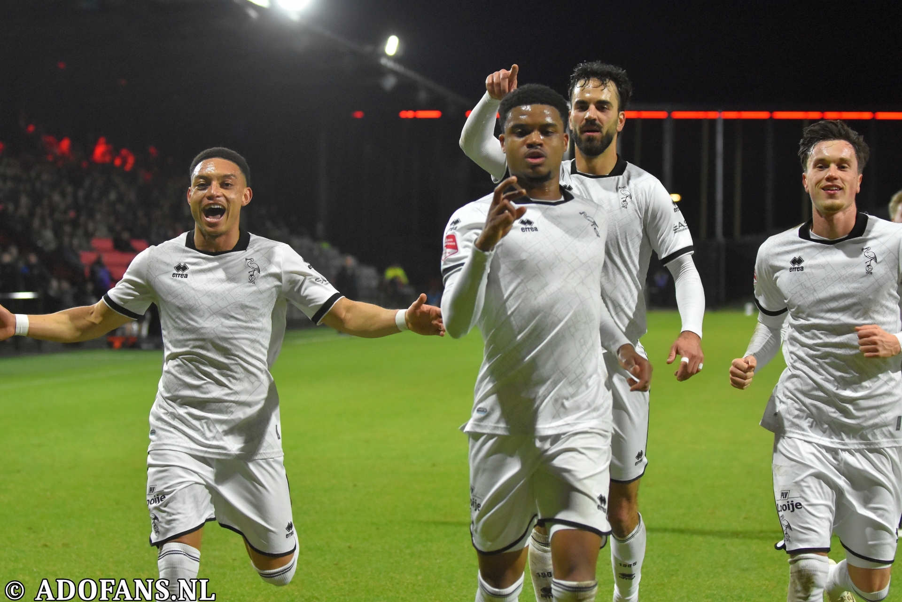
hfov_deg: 19.5
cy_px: 301
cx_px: 451
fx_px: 2631
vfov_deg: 13.0
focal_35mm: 105
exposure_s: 1/800
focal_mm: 70
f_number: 2.8
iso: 3200
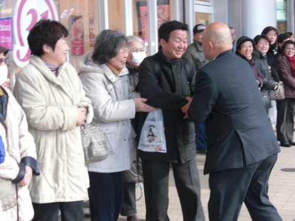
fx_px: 631
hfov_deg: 26.3
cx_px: 148
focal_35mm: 74
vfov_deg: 19.9
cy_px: 110
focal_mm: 13.1
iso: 200
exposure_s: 1/80
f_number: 4.2
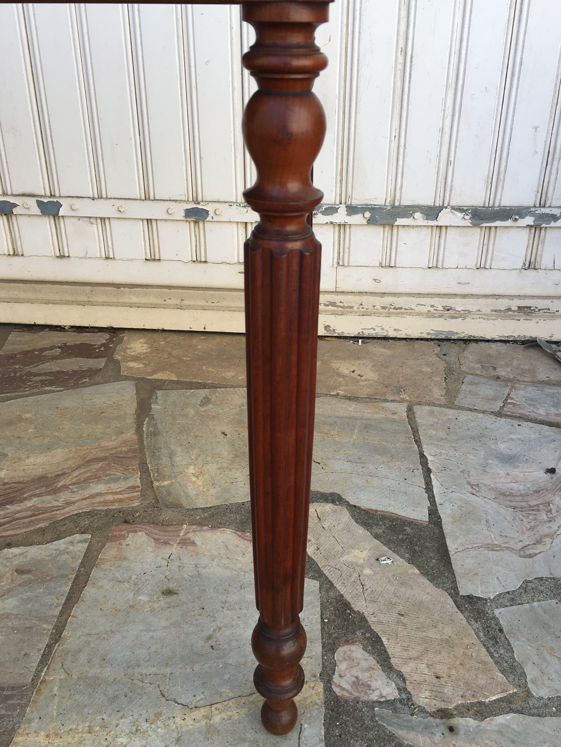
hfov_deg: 45.4
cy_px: 355
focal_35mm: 31
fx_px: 670
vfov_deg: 58.3
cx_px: 289
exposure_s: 1/403
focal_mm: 4.15
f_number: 2.2
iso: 25
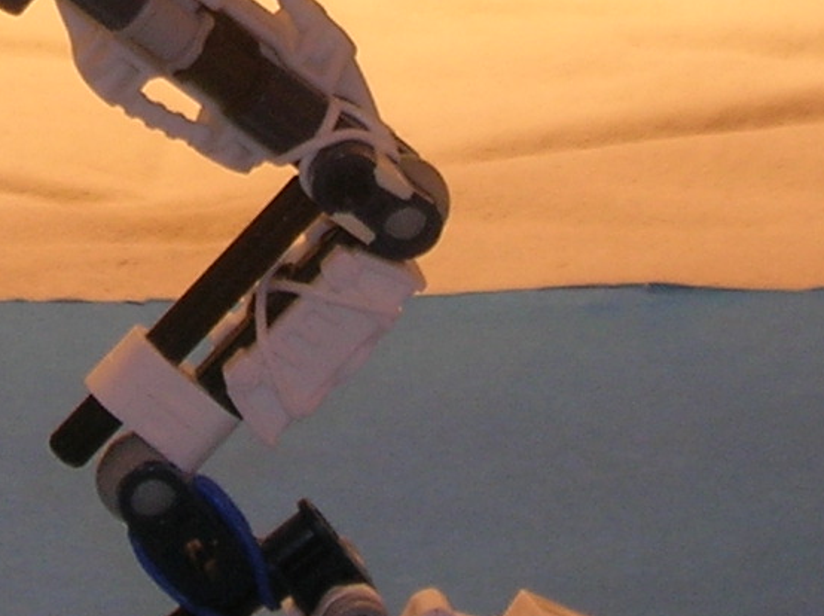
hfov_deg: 10.4
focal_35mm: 190
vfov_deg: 7.7
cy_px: -266
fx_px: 4517
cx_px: 120
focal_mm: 7.7
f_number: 3.2
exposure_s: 1/4.5
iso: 50
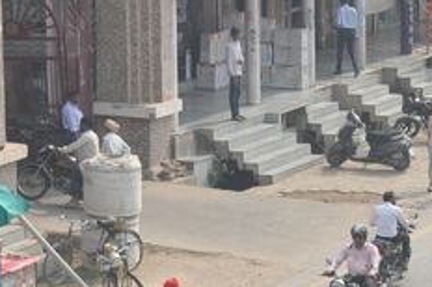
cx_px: 789
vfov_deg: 4.6
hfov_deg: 6.8
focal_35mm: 298
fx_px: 3571
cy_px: 362
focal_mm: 52
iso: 640
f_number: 11
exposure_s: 1/500
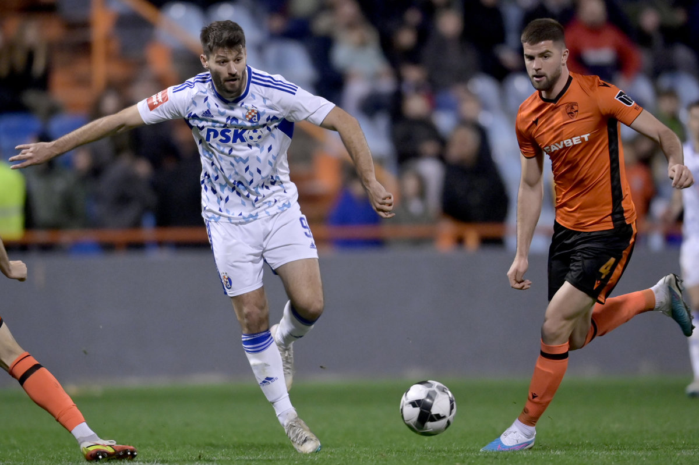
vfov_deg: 3.4
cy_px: 232
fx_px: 7763
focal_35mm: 400
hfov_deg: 5.2
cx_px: 350
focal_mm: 400
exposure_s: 1/1600
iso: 6400
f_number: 2.8
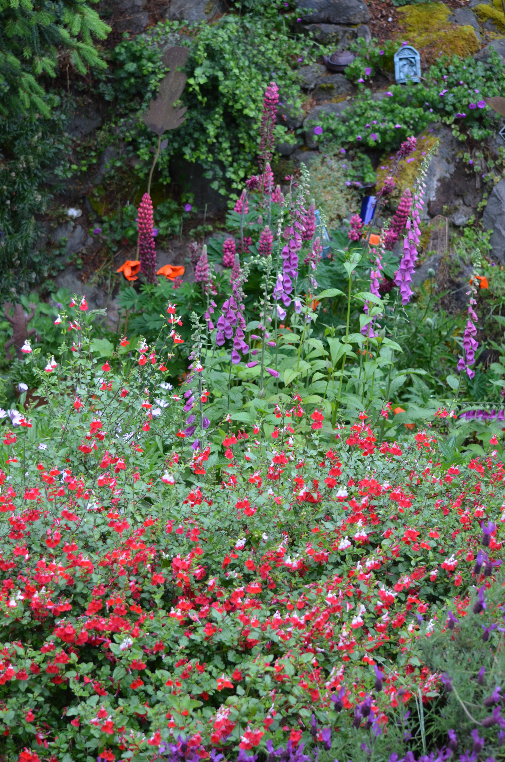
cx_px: 252
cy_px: 381
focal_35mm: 82
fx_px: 1744
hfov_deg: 16.5
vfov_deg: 24.7
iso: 400
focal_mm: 55
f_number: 5
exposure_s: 1/100
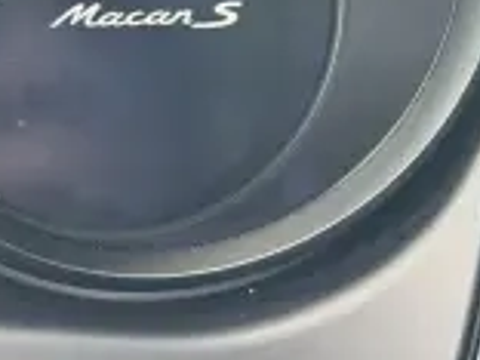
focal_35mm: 111
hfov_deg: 17.7
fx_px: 1539
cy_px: -34
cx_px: 154
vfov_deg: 13.1
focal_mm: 6.76
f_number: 1.78
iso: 100
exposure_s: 1/60
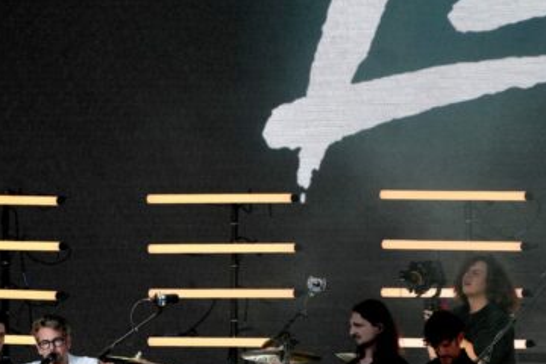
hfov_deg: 2.1
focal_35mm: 960
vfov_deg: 1.4
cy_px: 358
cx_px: 138
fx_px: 14559
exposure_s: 1/500
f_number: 6.3
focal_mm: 300
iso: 1000
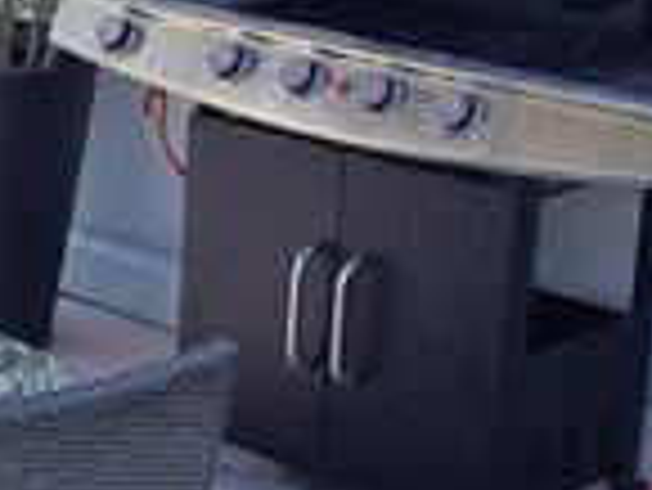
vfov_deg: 11.2
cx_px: 4
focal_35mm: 132
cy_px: 319
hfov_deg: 14.7
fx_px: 2488
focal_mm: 3.3
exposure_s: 1/476
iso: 32
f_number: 2.4
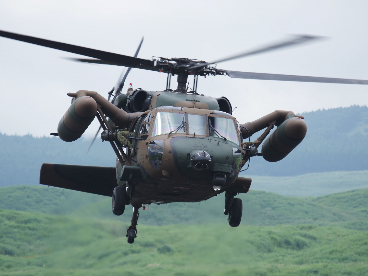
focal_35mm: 440
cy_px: 138
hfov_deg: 4.5
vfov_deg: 3.4
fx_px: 4678
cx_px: 182
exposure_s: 1/320
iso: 100
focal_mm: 270
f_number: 5.6
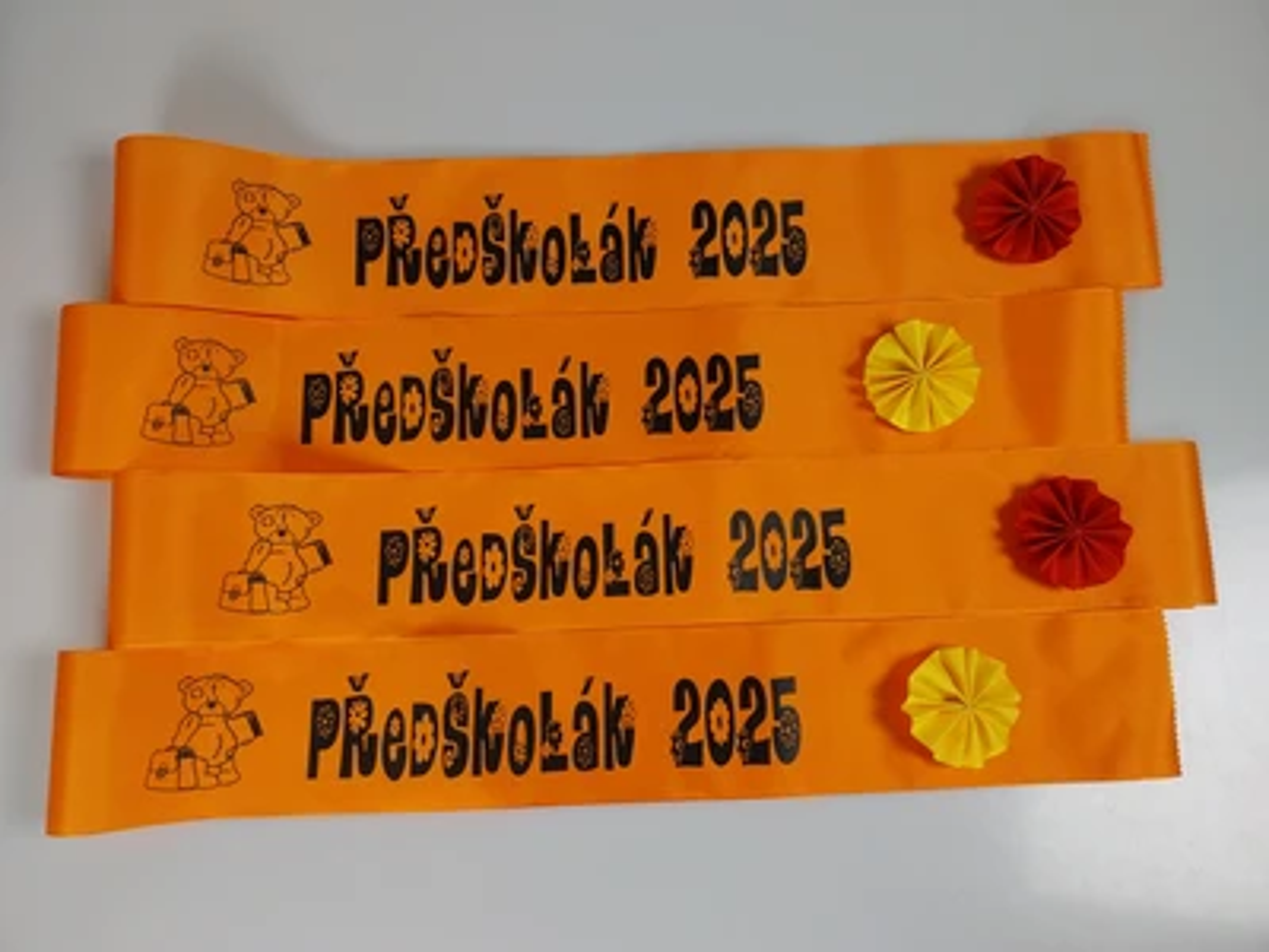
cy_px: 476
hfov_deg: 67.3
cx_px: 634
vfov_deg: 53.1
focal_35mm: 26
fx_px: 953
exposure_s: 1/50
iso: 80
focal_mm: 4
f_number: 1.8
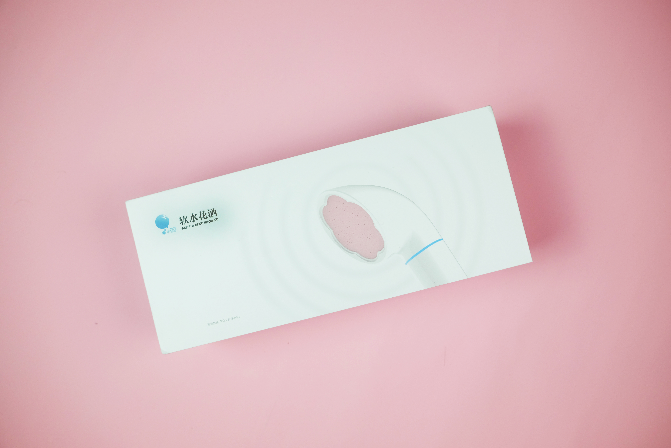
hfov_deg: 54.4
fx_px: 652
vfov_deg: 37.9
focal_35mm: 35
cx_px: 336
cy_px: 224
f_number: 3.6
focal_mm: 23
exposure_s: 1/210
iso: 500
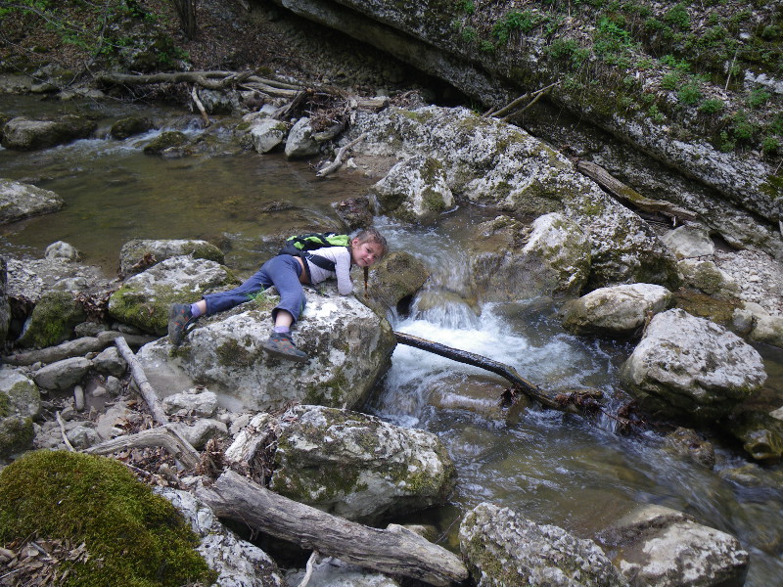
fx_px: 633
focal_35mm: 28
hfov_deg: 63.4
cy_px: 294
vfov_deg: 49.7
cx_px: 392
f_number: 3.5
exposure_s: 1/50
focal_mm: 5
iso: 50
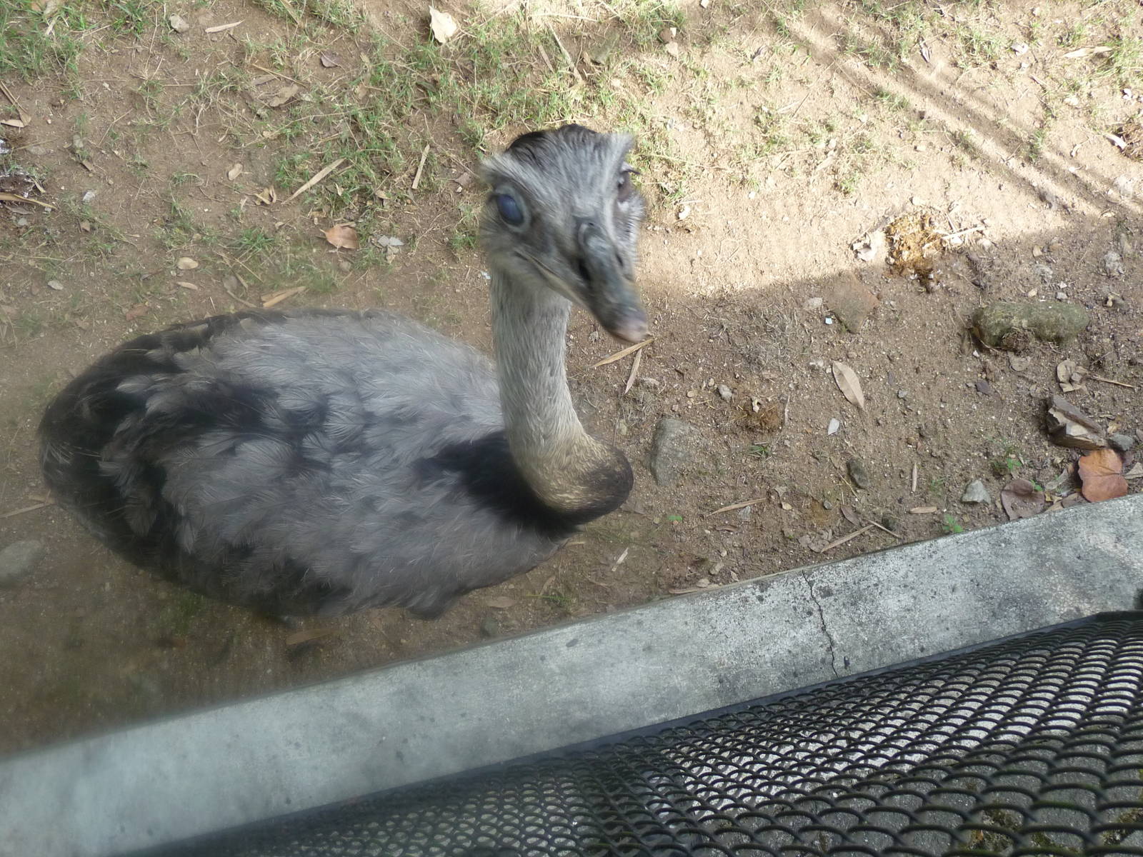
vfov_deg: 44.2
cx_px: 572
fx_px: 1057
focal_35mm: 32
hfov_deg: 56.8
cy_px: 428
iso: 200
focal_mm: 5.3
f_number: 3.5
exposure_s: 1/160
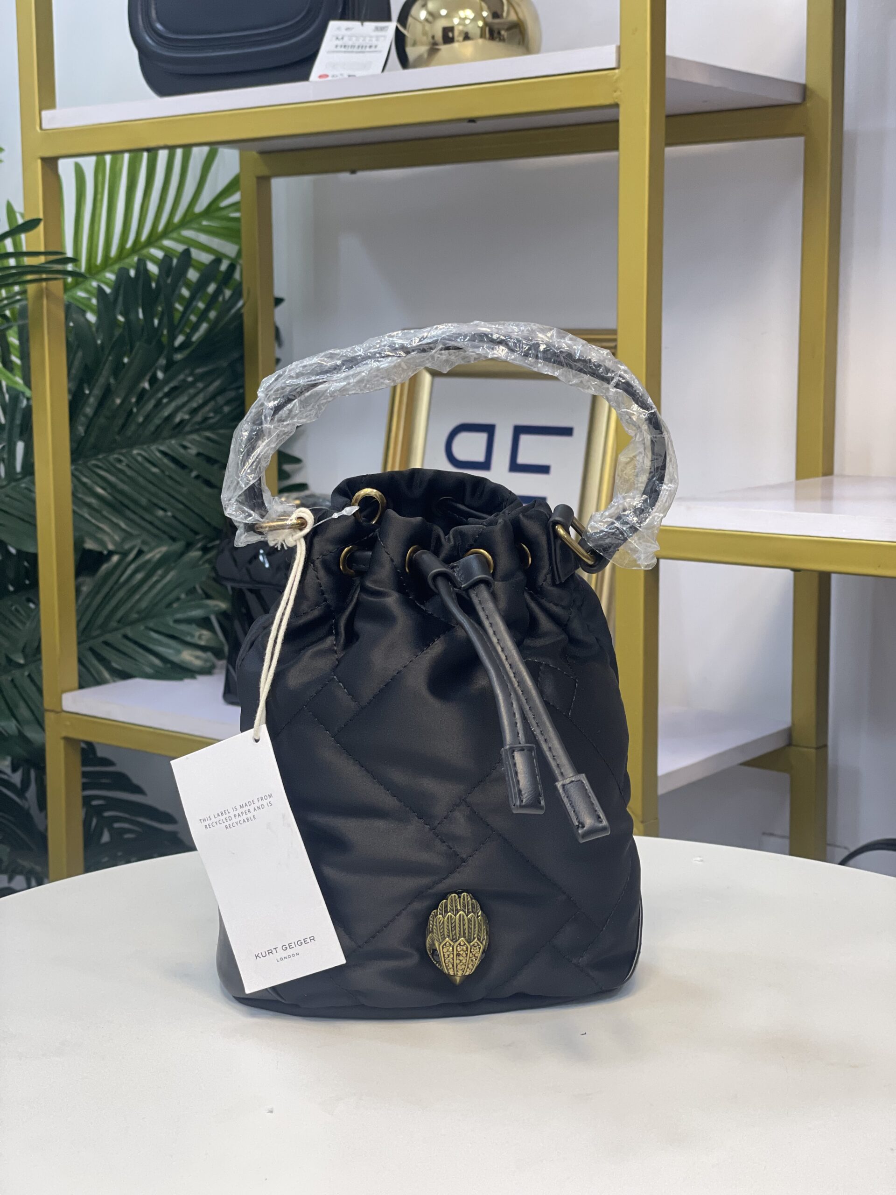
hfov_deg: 28.0
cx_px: 448
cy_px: 598
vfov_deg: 36.8
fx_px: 1795
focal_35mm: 52
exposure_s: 1/122
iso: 100
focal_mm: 6
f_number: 2
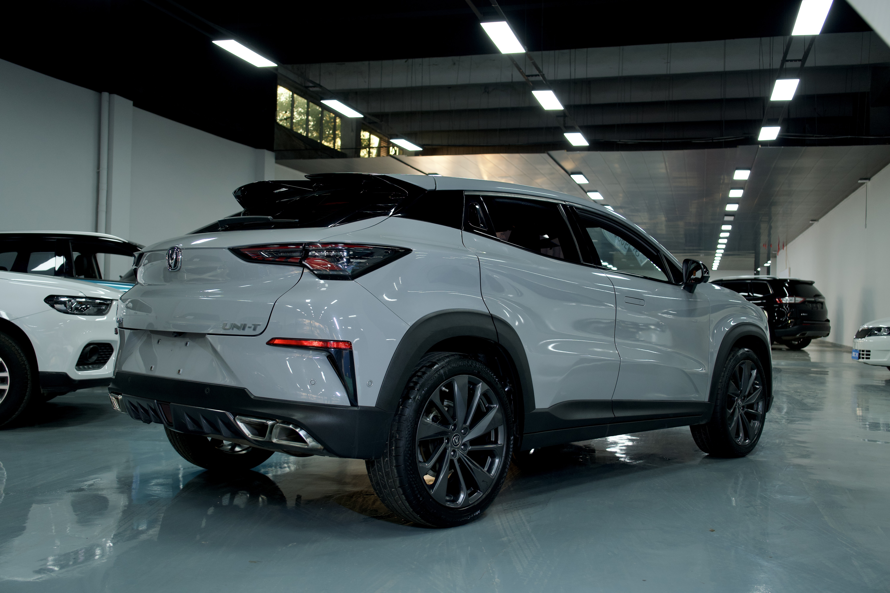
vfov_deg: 37.8
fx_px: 868
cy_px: 296
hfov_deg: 54.3
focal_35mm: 35
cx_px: 445
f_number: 2.8
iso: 160
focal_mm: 23.4
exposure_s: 1/100
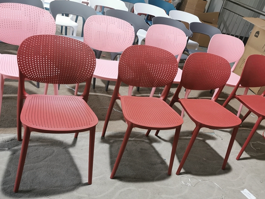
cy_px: 112
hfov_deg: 51.3
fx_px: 276
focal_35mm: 36
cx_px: 139
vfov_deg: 39.6
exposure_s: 1/50
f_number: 1.8
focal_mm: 5.58
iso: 125
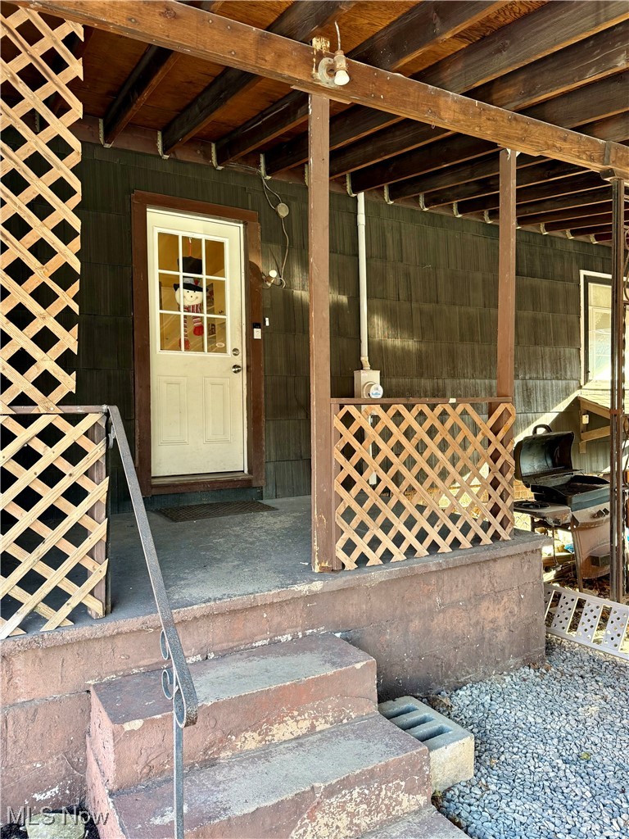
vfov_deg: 71.6
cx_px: 314
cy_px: 420
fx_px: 581
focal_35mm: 24
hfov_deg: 56.8
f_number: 1.78
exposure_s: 1/121
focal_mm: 6.76
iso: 160
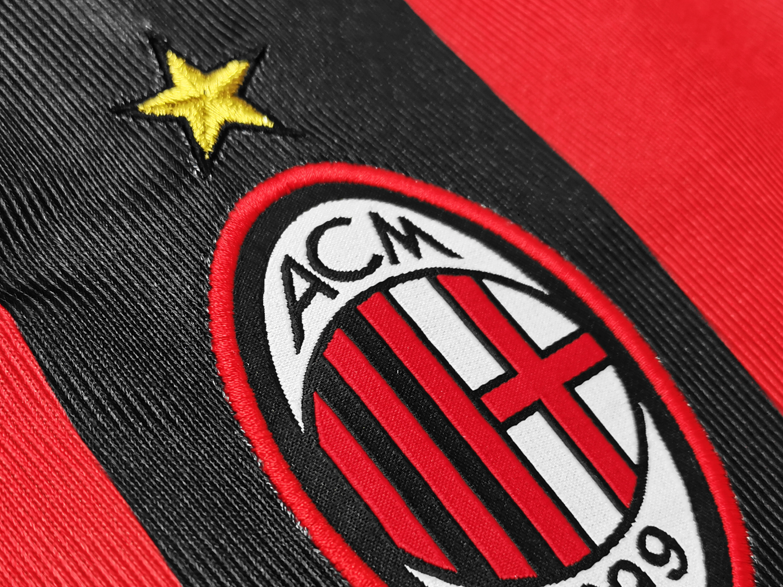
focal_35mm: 54
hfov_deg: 35.5
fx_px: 1221
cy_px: 410
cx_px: 331
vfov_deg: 26.8
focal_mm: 5.58
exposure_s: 1/100
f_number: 1.8
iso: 100
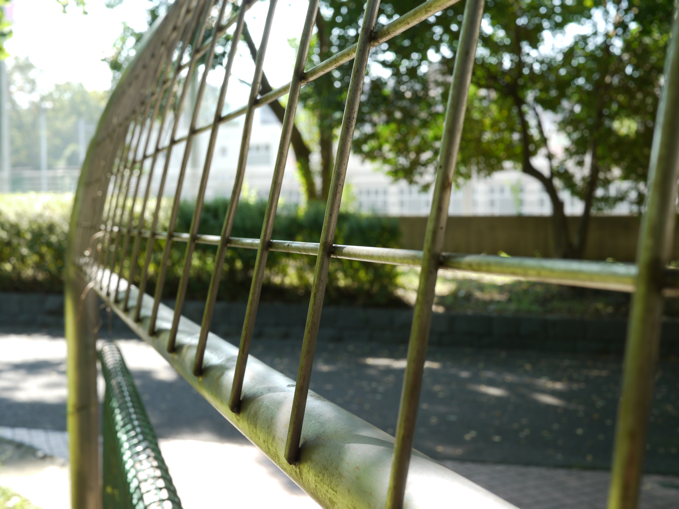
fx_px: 785
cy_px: 254
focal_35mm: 40
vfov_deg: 36.0
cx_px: 340
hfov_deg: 46.8
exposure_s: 1/60
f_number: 5.6
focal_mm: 20
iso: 100
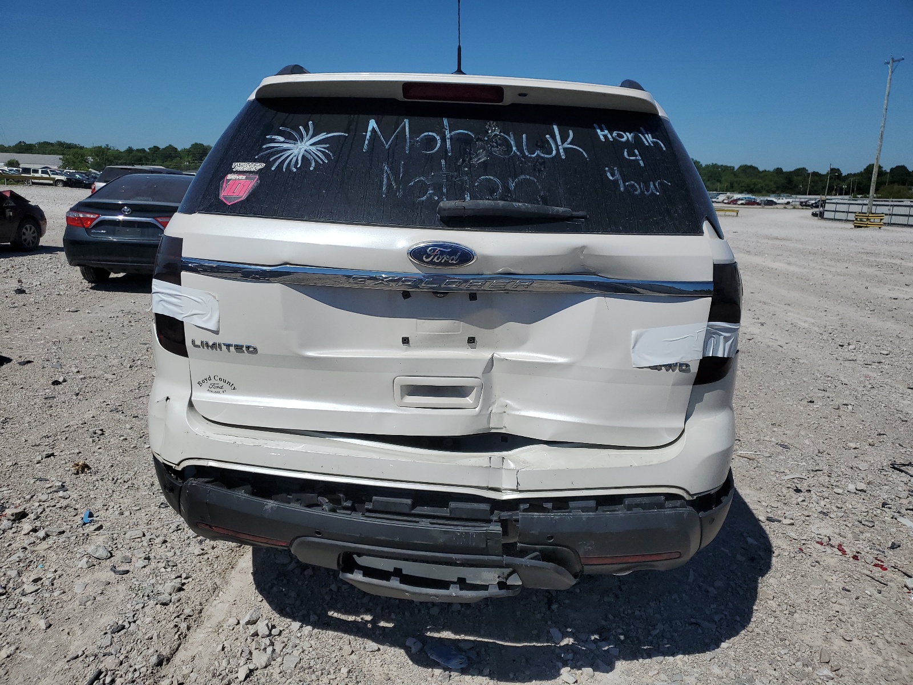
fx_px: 686
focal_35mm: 26
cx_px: 456
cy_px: 342
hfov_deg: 67.3
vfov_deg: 53.1
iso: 51
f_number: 1.5
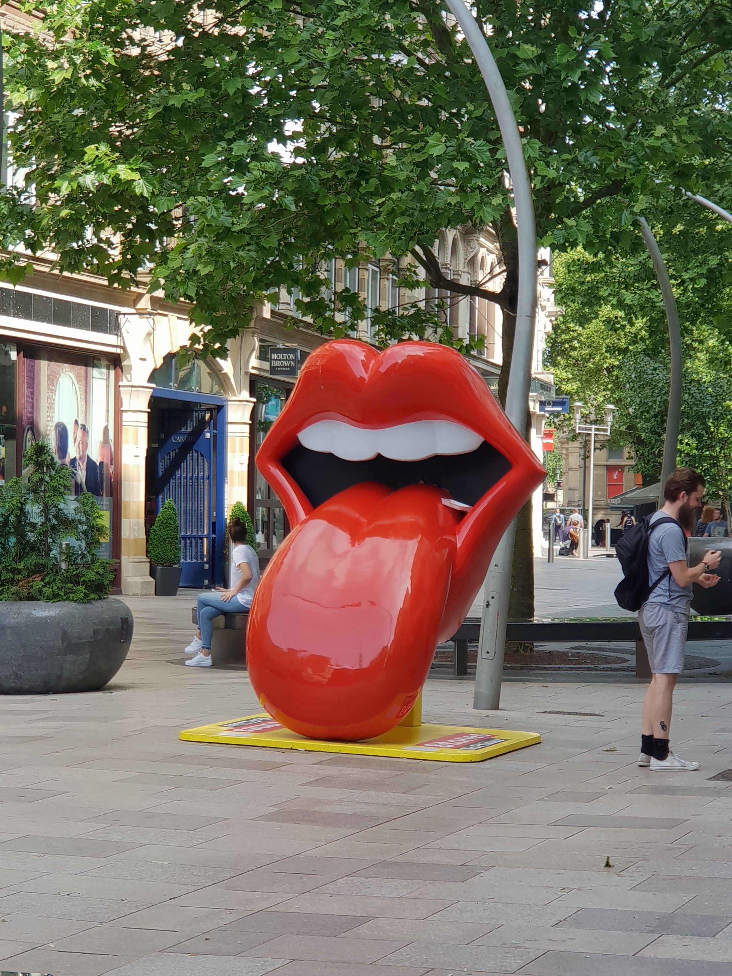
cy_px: 488
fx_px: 1466
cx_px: 366
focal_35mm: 52
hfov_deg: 28.0
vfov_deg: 36.8
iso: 25
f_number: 2.4
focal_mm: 6
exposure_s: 1/219
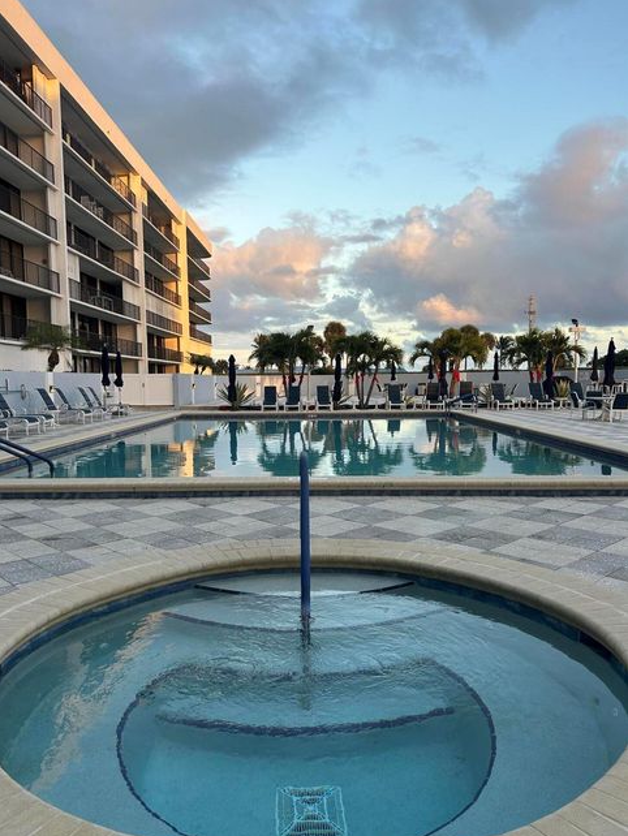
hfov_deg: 51.4
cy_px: 432
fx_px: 653
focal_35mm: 27
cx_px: 304
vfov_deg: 65.3
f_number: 1.5
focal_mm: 5.7
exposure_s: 1/347
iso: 50
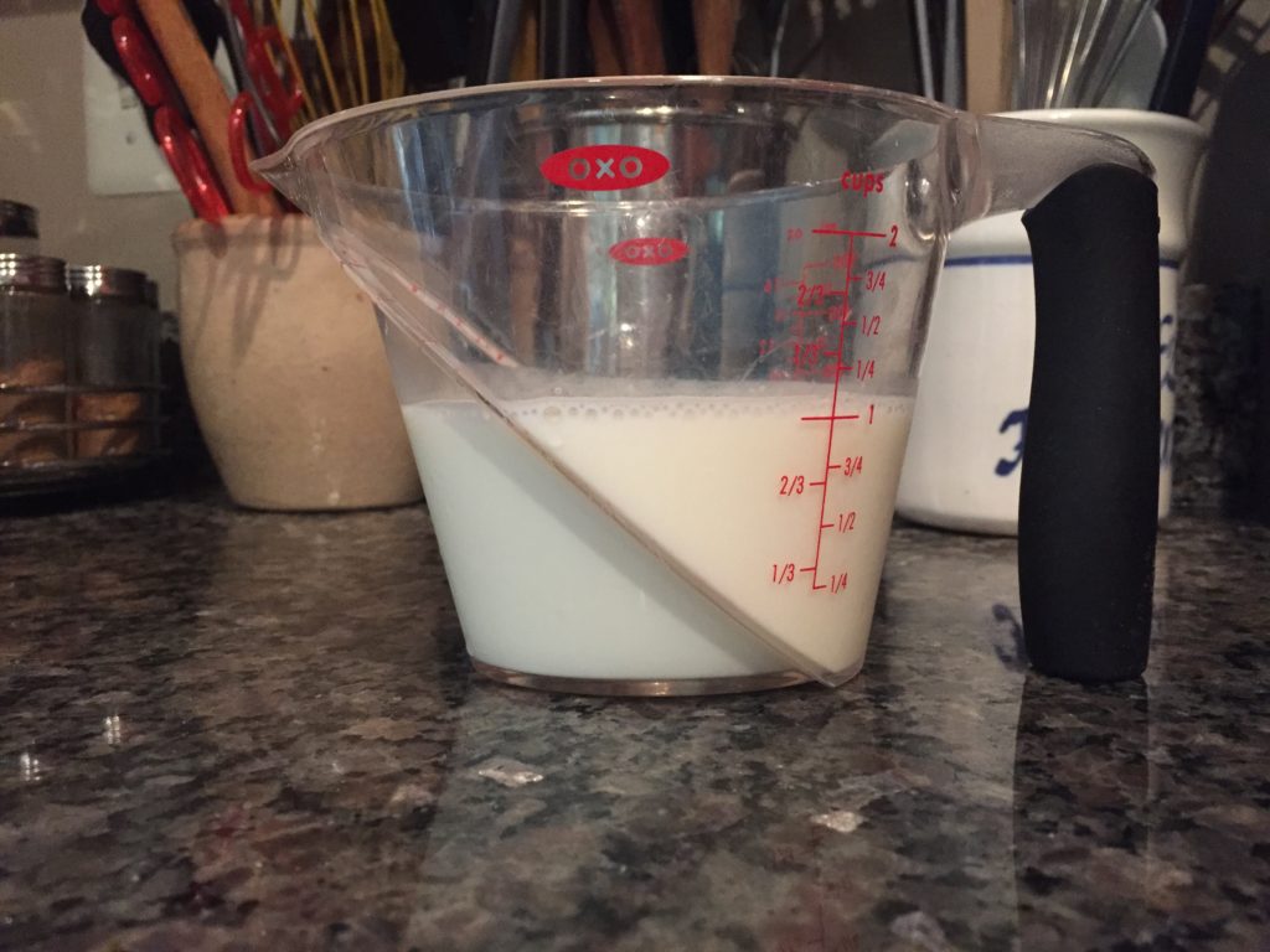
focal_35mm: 29
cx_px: 635
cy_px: 476
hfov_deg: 61.7
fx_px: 1064
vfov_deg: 48.2
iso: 320
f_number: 2.2
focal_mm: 4.15
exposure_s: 1/15
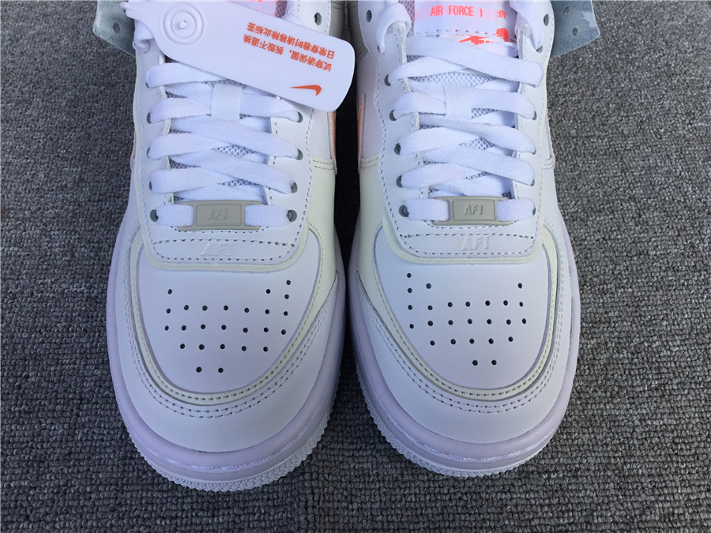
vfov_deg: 45.4
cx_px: 356
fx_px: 637
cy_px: 266
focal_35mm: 31
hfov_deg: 58.4
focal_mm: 3.3
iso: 25
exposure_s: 1/429
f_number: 2.4
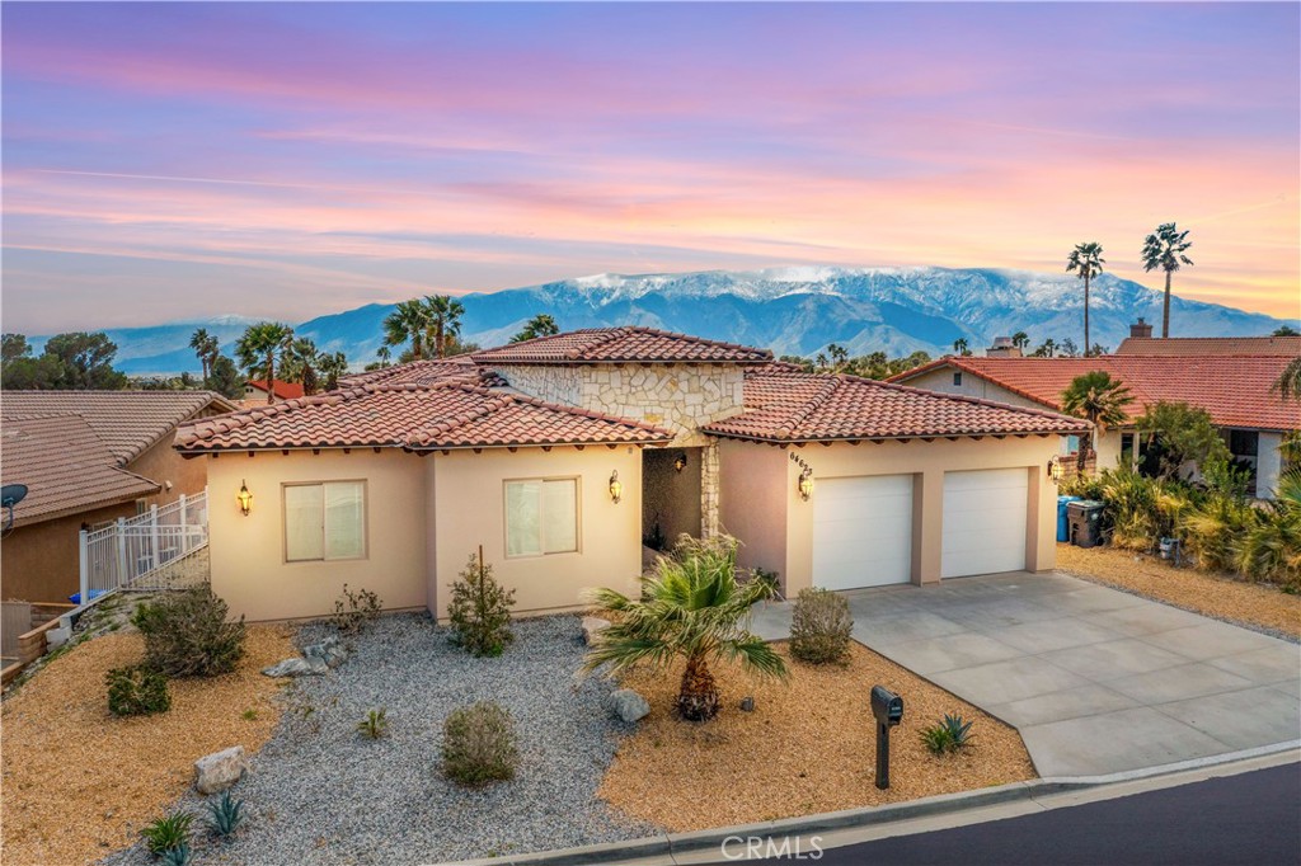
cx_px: 650
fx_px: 1012
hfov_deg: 65.5
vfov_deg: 46.4
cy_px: 433
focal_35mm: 28
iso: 100
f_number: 4.5
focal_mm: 10.26
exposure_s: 1/1000
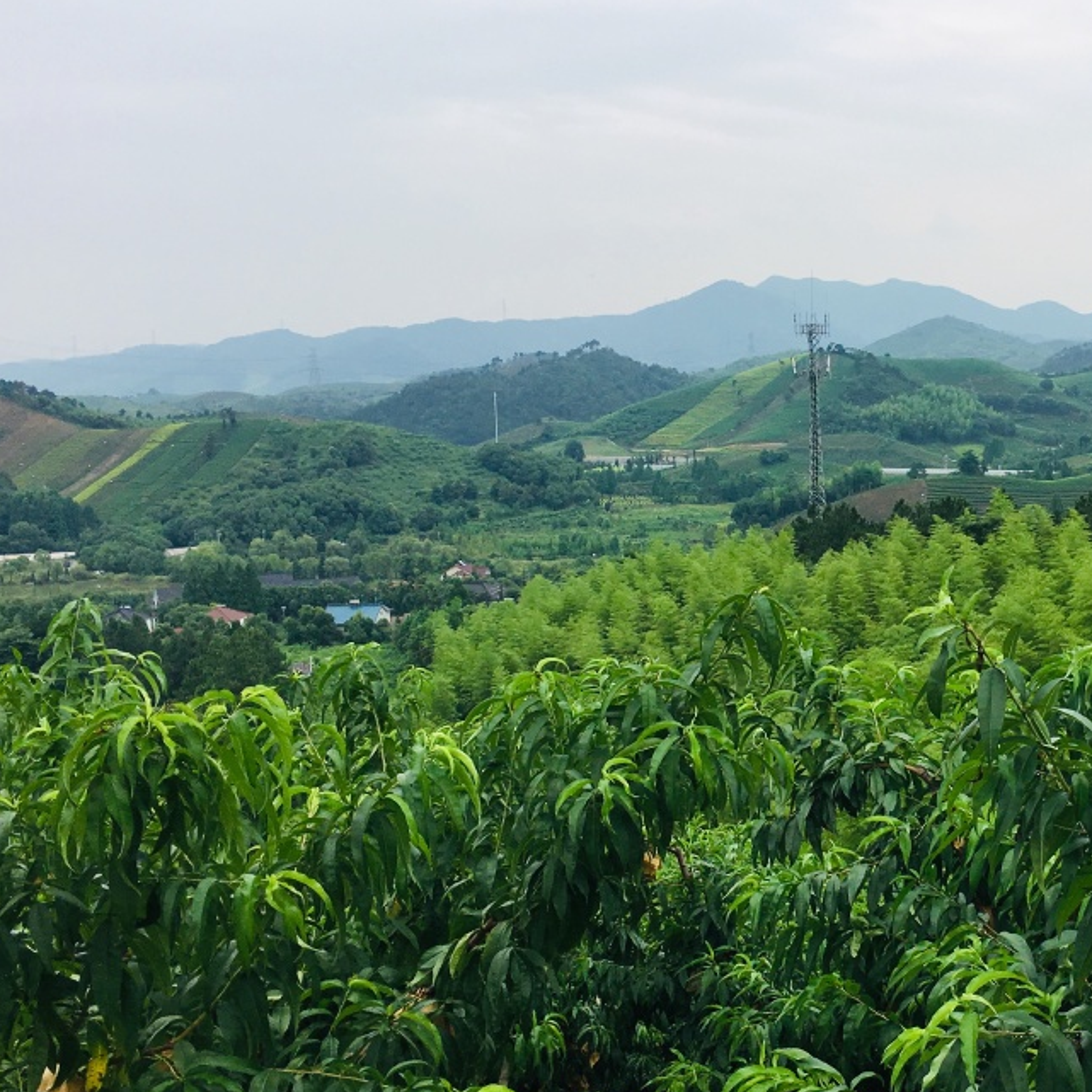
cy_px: 620
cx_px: 939
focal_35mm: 48
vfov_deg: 35.3
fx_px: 1713
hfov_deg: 33.8
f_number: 2.2
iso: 25
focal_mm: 4.15
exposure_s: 1/615
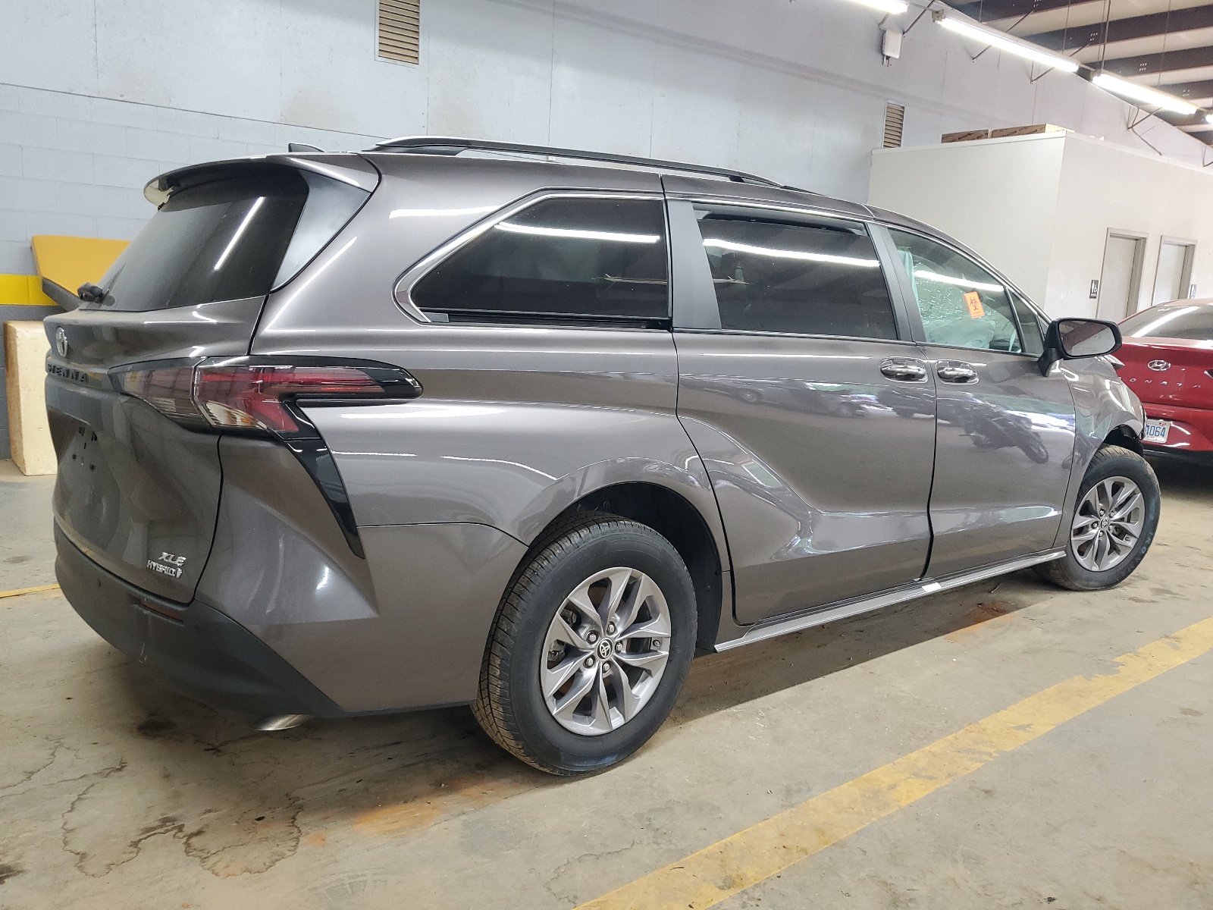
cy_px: 455
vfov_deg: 53.1
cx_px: 606
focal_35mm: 26
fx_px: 911
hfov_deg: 67.3
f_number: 1.5
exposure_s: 1/60.2
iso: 105
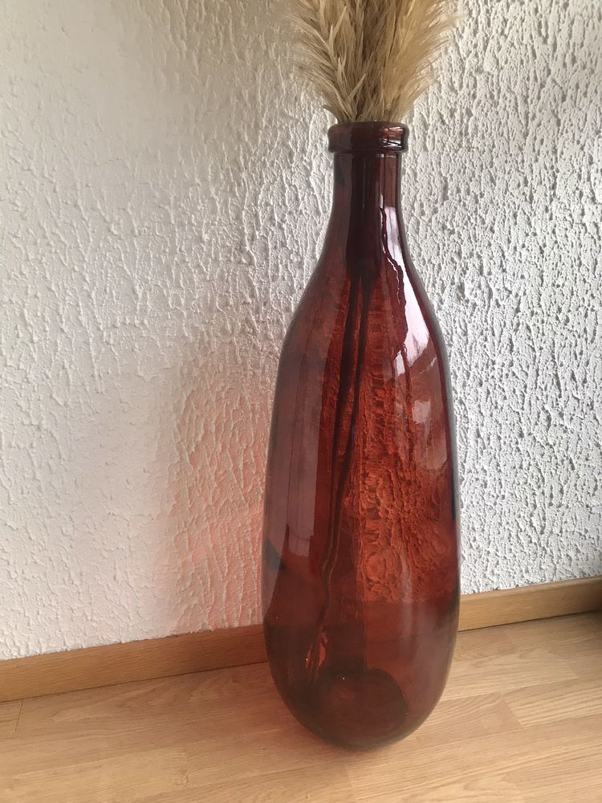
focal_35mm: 28
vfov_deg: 63.4
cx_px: 301
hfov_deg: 49.7
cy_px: 402
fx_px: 649
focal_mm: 3.99
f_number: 1.8
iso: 25
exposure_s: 1/33
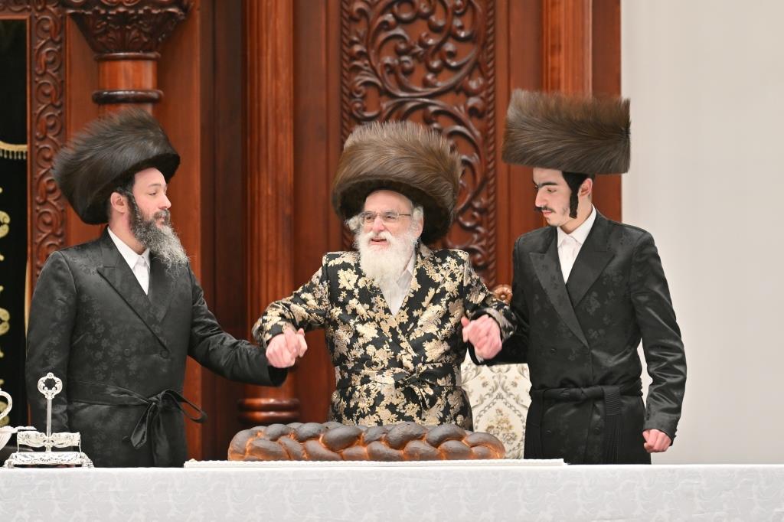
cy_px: 261
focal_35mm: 270
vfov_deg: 5.1
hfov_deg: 7.6
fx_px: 5878
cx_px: 392
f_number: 2.8
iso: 200
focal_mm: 180
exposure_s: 1/200
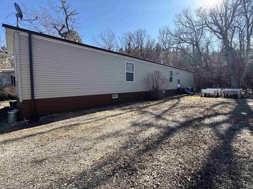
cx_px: 138
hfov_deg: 94.2
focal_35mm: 16
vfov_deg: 78.1
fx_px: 117
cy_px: 90
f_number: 2.2
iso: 40
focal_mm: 2.22
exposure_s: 1/561
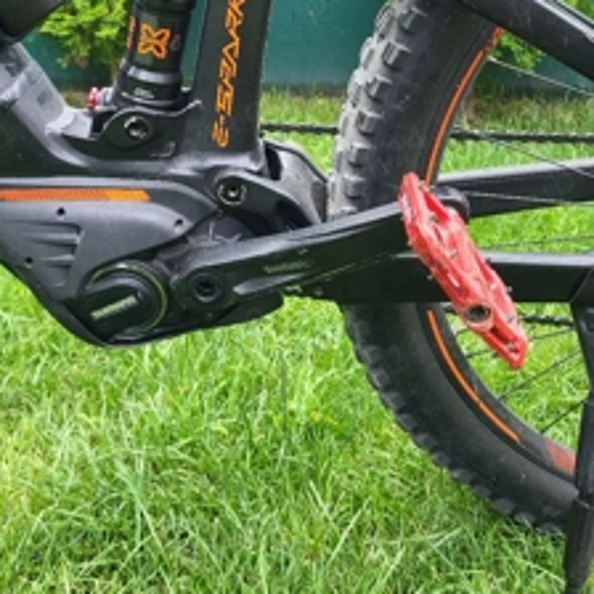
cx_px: 233
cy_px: 194
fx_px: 796
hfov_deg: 40.7
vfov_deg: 40.4
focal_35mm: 41
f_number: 1.8
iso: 250
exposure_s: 1/101
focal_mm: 5.4
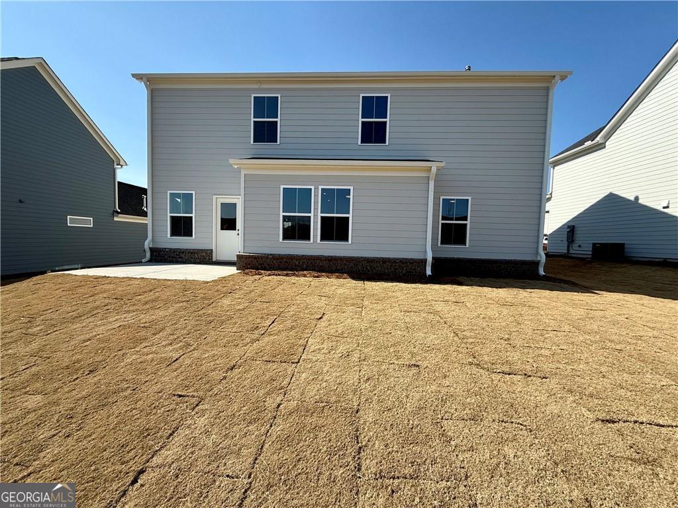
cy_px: 254
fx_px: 274
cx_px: 339
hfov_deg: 102.1
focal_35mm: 14
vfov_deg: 85.7
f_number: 2.2
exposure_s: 1/2237
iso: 50
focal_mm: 2.22
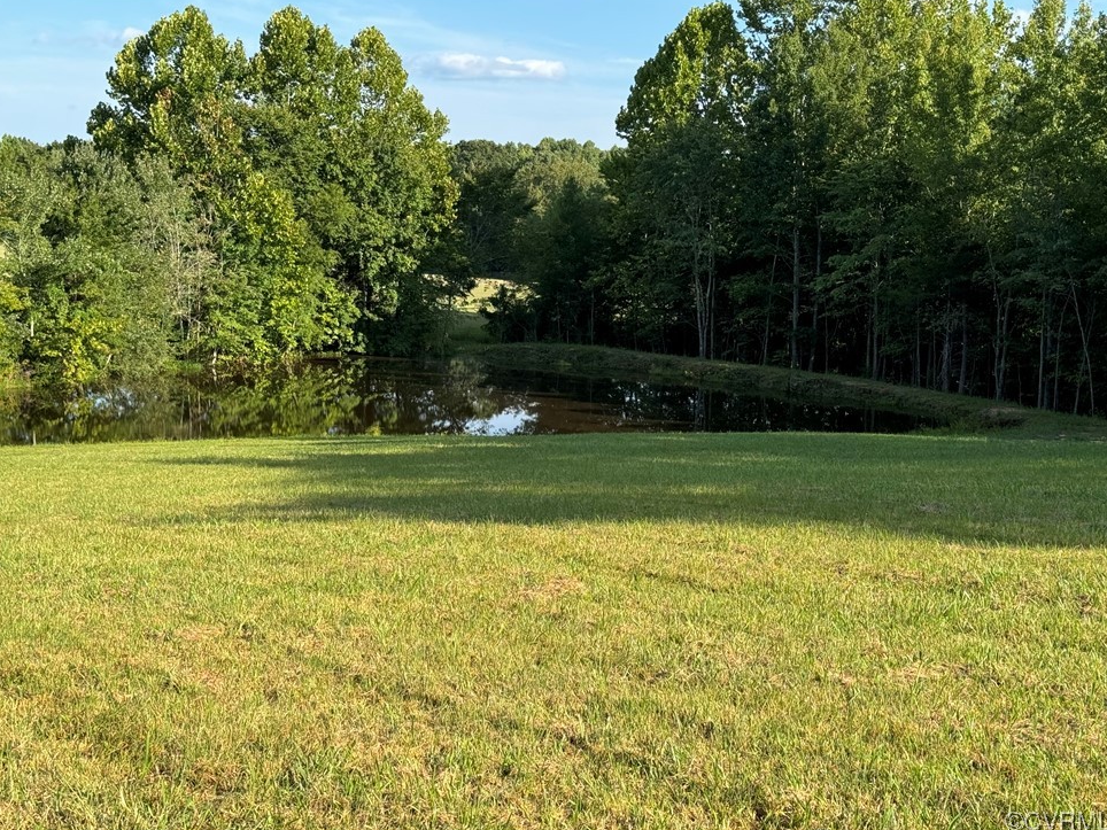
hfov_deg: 37.5
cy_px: 406
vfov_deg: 28.6
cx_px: 544
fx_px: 1631
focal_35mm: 51
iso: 64
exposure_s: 1/1490
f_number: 1.78
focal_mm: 6.76
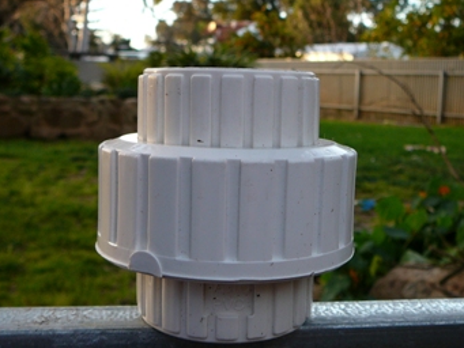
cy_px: 160
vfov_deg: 31.5
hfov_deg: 41.2
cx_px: 238
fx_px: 617
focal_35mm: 46
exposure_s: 1/60
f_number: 2.8
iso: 80
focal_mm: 5.2
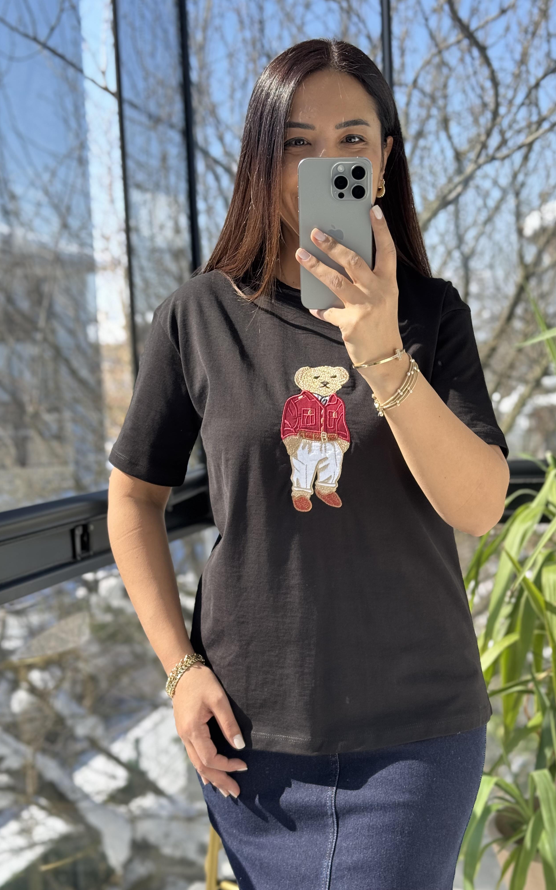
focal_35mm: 51
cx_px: 326
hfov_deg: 25.3
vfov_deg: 39.6
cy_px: 445
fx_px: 1237
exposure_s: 1/558
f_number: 1.78
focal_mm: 6.76
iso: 64
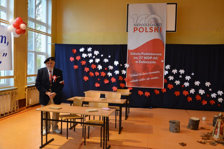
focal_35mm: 32
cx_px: 112
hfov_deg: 59.5
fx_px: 196
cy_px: 74
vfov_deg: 41.7
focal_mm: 21
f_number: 3.8
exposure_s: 1/40
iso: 400
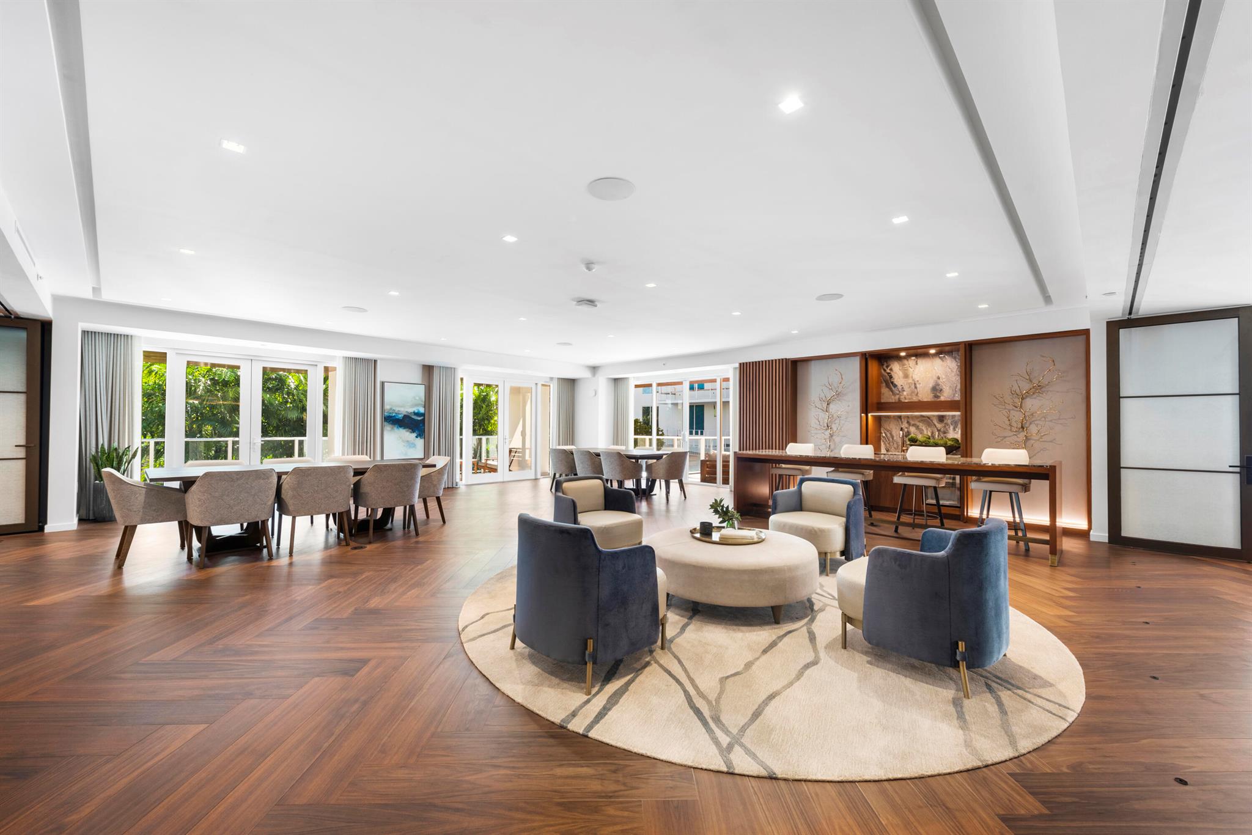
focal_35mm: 14
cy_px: 418
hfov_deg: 104.2
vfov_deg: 81.2
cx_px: 626
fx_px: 487
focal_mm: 14
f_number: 8
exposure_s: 1/5
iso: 320
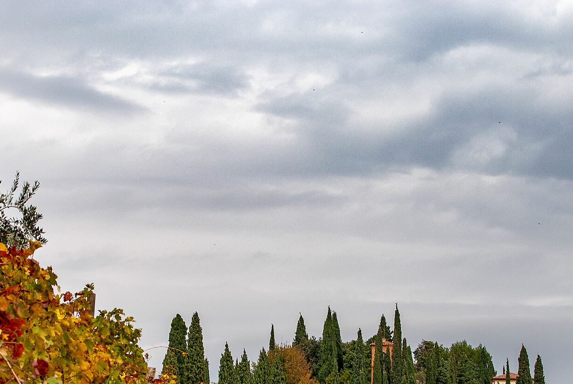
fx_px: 1625
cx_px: 247
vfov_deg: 13.3
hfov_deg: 20.0
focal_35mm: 102
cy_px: 366
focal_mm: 35
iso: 100
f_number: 6.3
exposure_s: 1/50
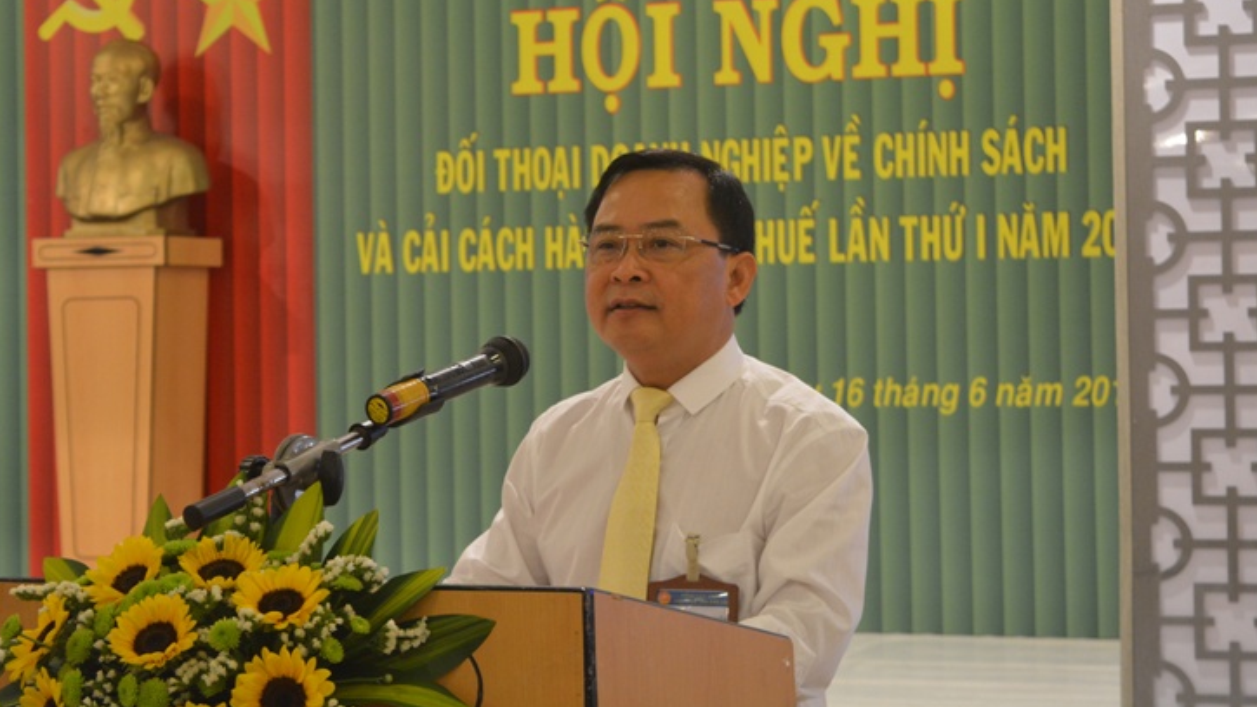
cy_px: 268
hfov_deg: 26.5
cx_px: 611
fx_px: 2666
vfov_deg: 15.1
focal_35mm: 80
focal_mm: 48
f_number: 5.3
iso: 1600
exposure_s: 1/40
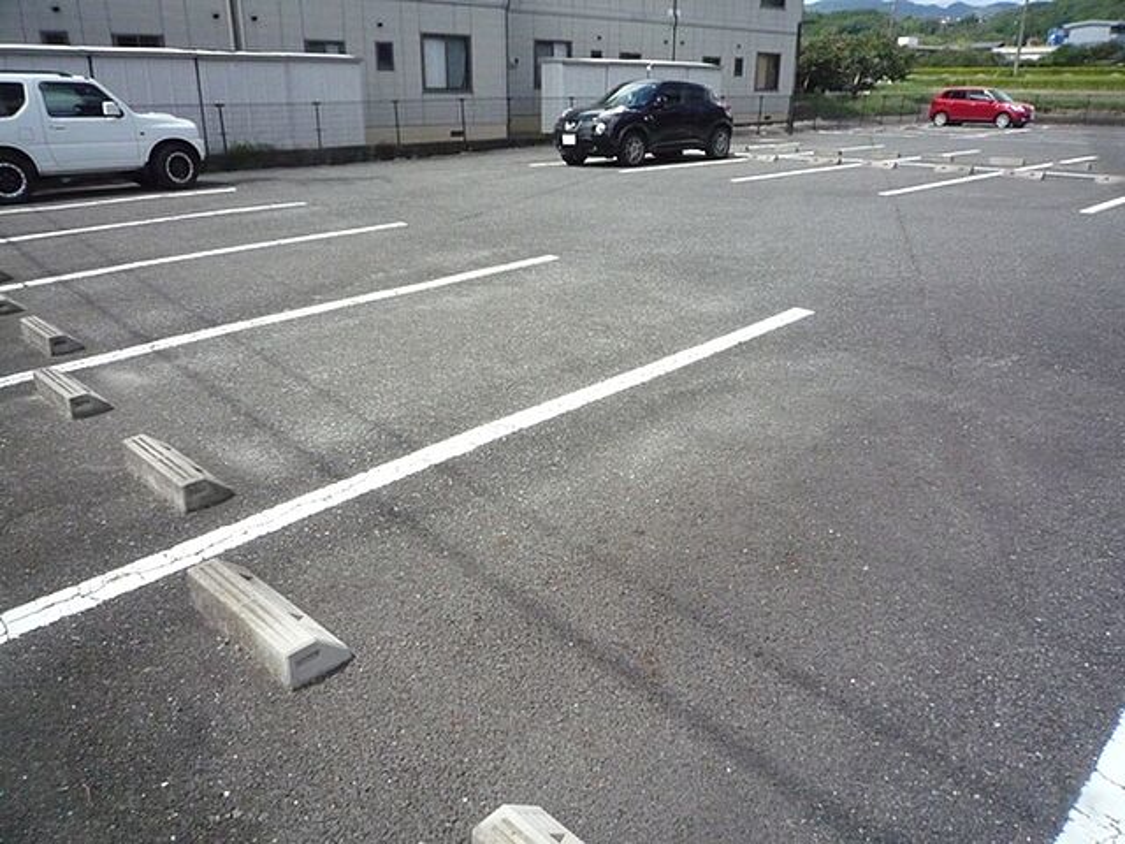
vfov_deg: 54.9
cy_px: 422
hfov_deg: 69.4
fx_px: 812
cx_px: 562
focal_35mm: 25
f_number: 8
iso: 800
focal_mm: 4.4
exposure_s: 1/800
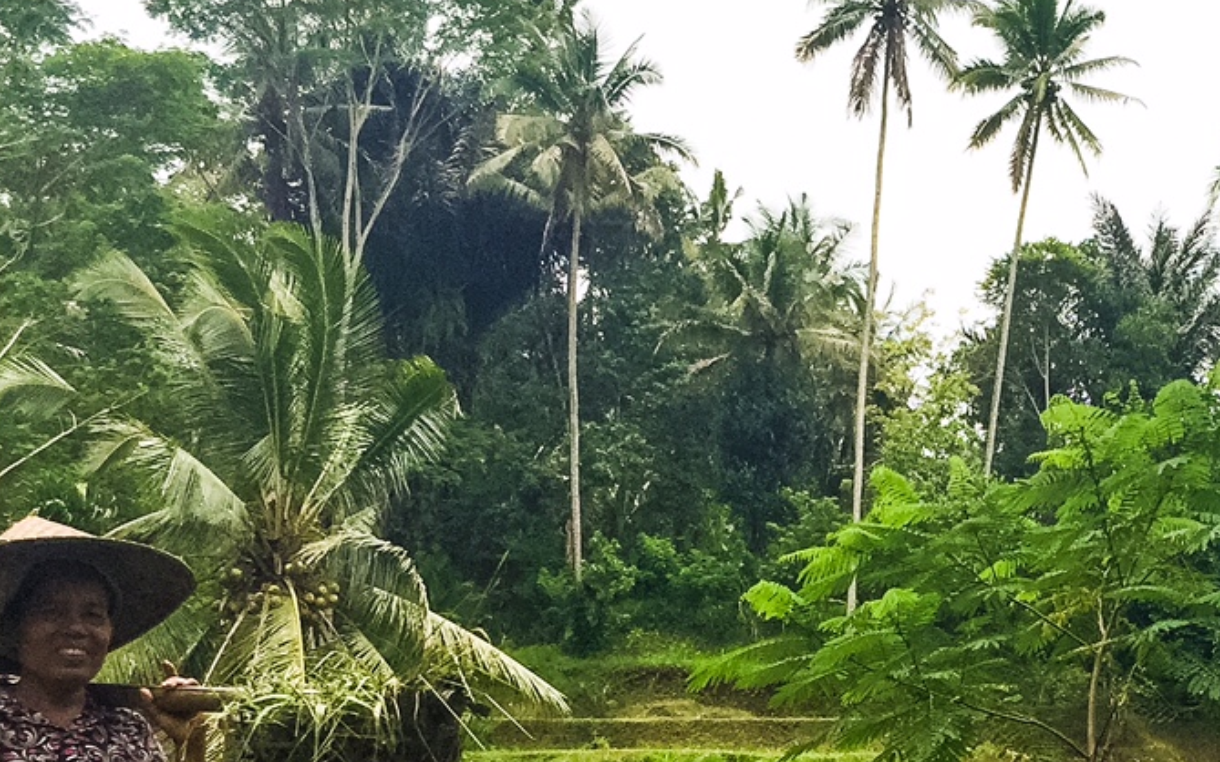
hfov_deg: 26.9
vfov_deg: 17.1
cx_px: 999
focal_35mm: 75
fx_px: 2493
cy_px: 684
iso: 32
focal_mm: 4.15
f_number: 2.2
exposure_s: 1/3300
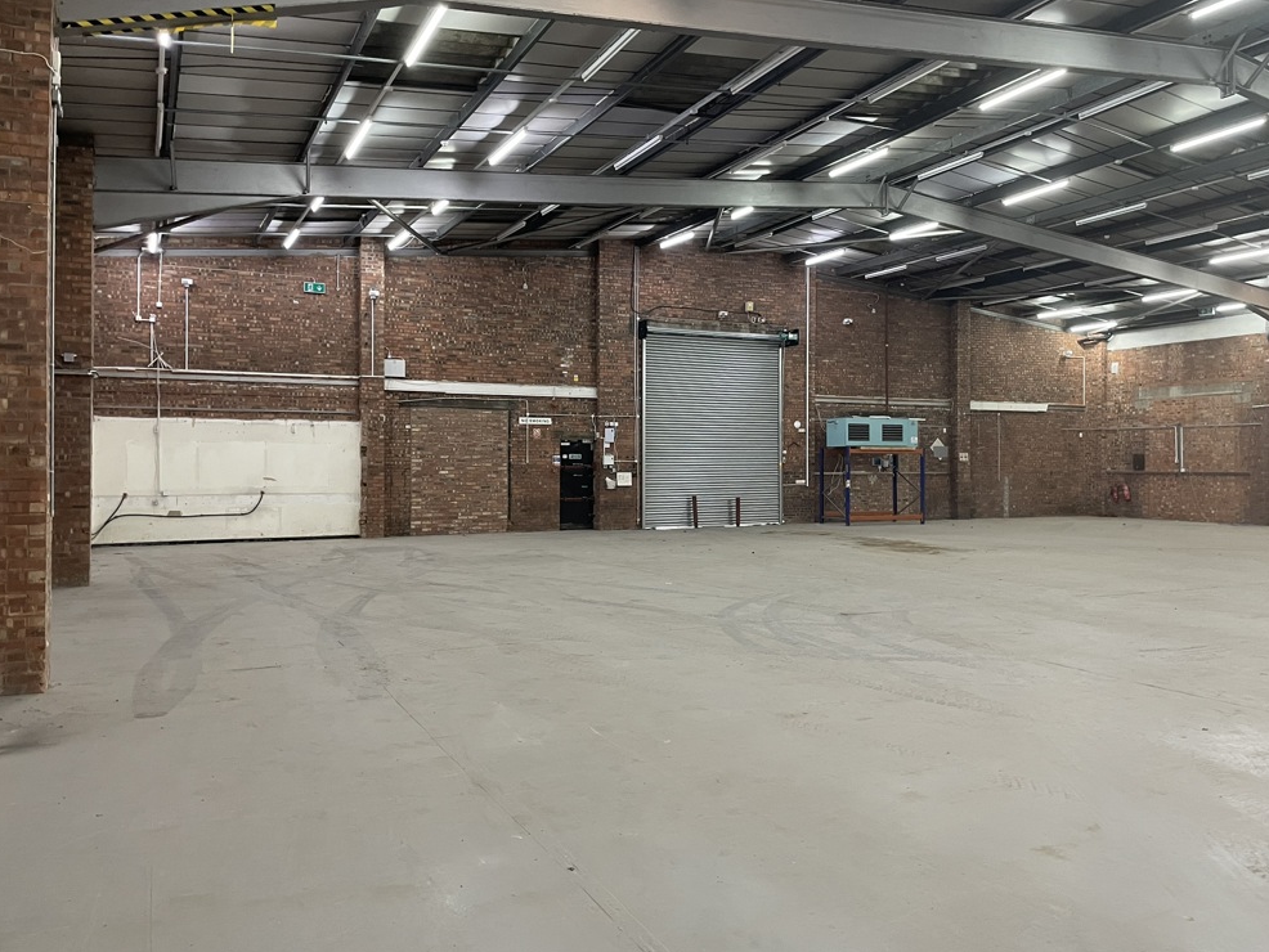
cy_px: 463
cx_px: 644
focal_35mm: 27
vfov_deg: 51.4
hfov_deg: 65.3
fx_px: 990
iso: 320
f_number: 1.6
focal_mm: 4.2
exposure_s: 1/50
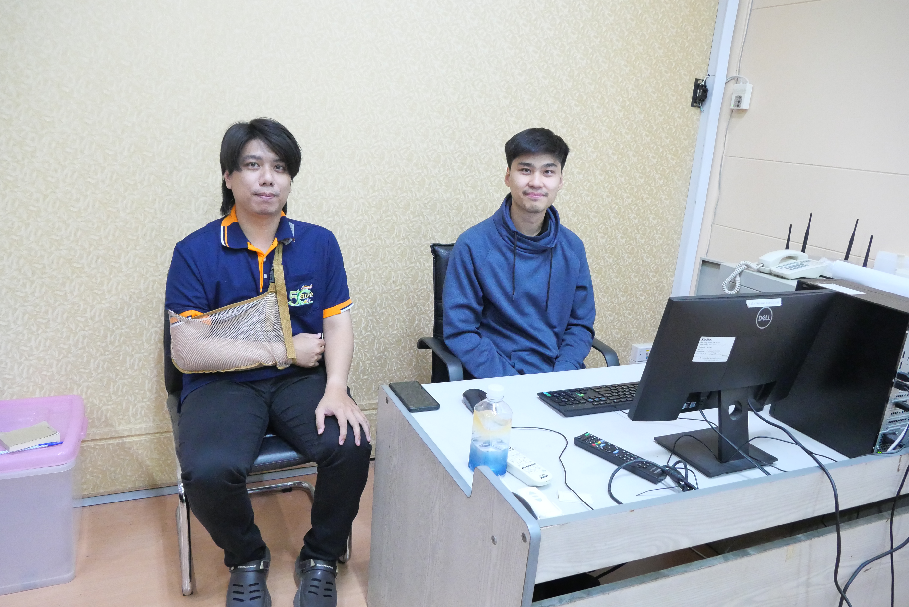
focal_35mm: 24
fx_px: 606
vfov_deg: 53.2
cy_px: 304
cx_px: 454
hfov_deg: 73.7
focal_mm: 12
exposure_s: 1/25
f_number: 5
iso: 3200
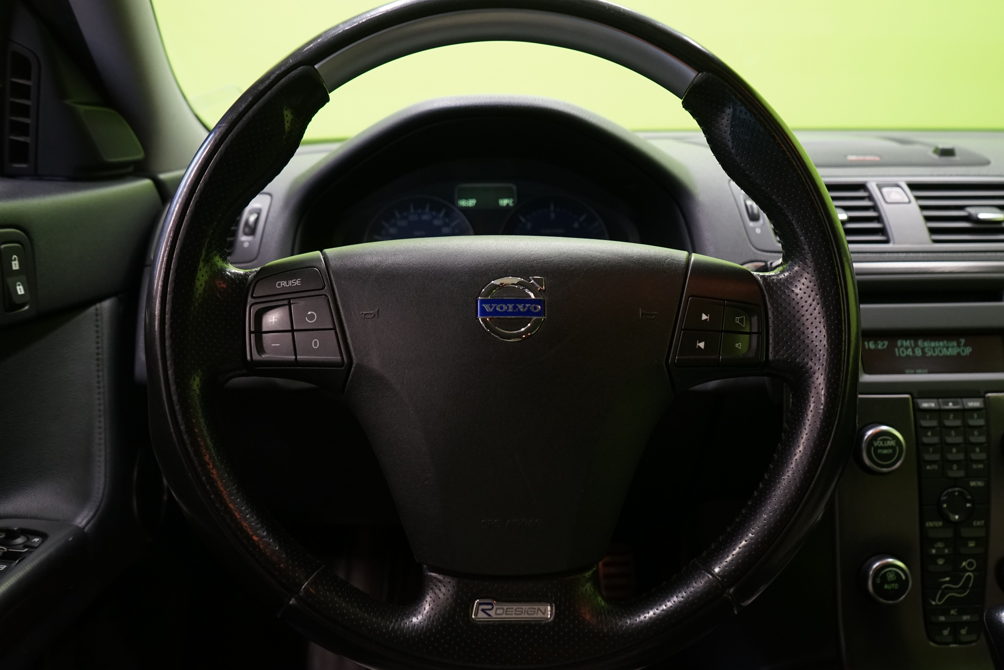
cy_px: 335
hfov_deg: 63.7
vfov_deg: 45.0
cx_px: 502
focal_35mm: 29
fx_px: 809
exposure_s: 1/20
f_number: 5.6
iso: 1600
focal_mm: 29
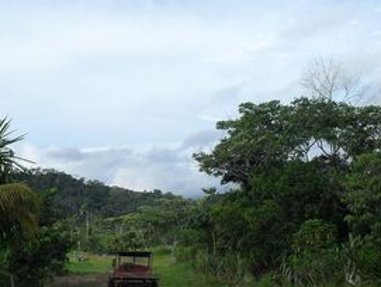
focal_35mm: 56
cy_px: 207
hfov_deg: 34.1
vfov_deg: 25.9
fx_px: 617
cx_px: 142
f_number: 8.3
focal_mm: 6.3
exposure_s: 1/90
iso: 80
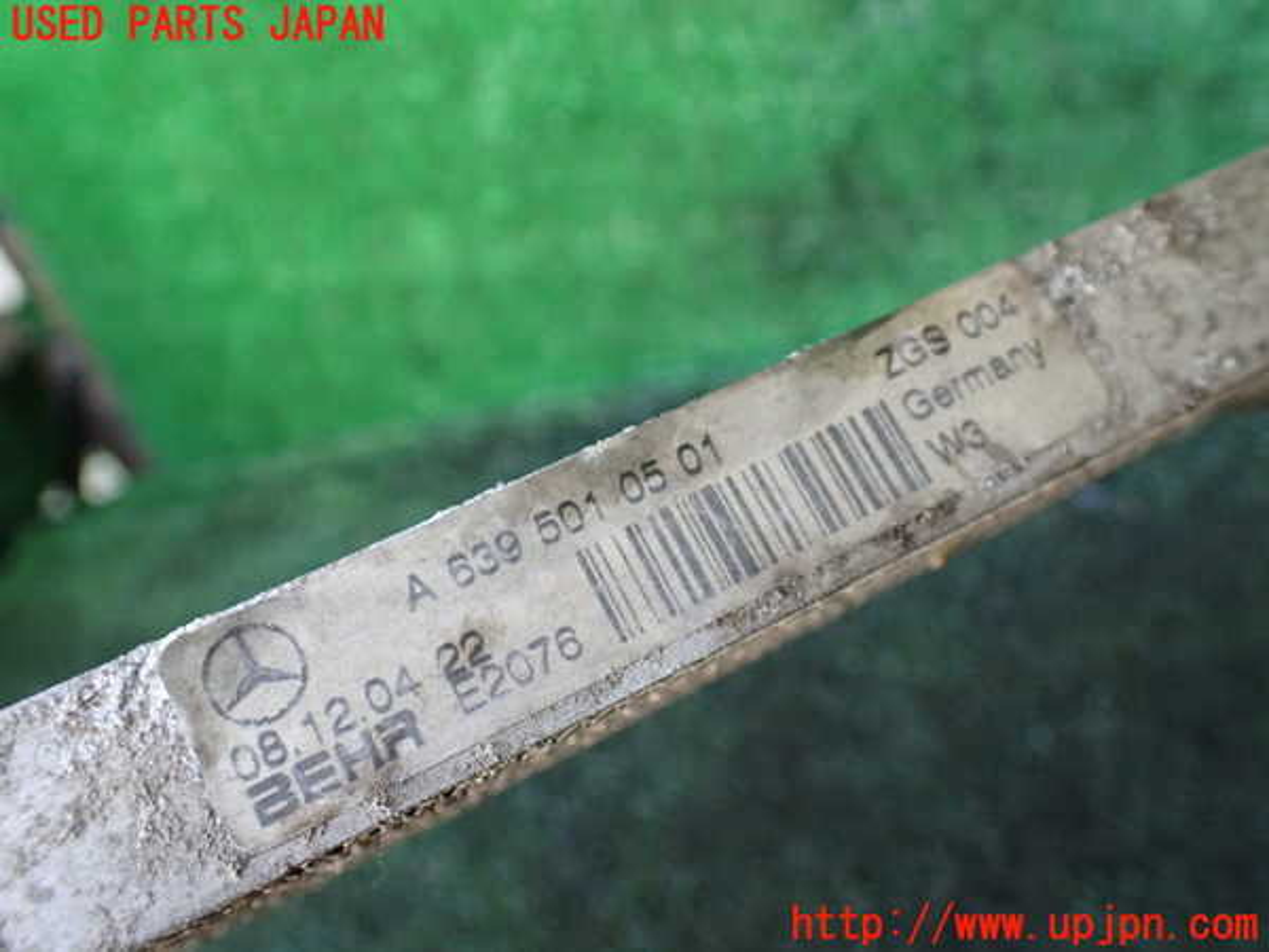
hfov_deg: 60.0
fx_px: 1100
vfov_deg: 46.8
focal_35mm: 30
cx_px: 634
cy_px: 476
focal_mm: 5.4
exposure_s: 1/125
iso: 800
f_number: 2.3
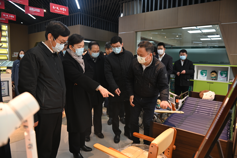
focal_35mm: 24
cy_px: 79
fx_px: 158
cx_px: 118
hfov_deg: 73.8
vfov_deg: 53.1
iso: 500
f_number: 2.8
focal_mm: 24
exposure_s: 1/125
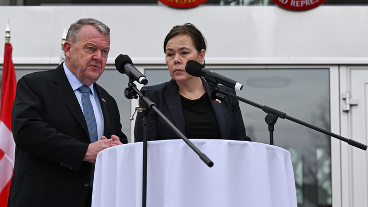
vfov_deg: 9.6
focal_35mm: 126
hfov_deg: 17.0
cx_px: 221
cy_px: 60
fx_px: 1229
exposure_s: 1/500
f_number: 4
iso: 250
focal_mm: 84
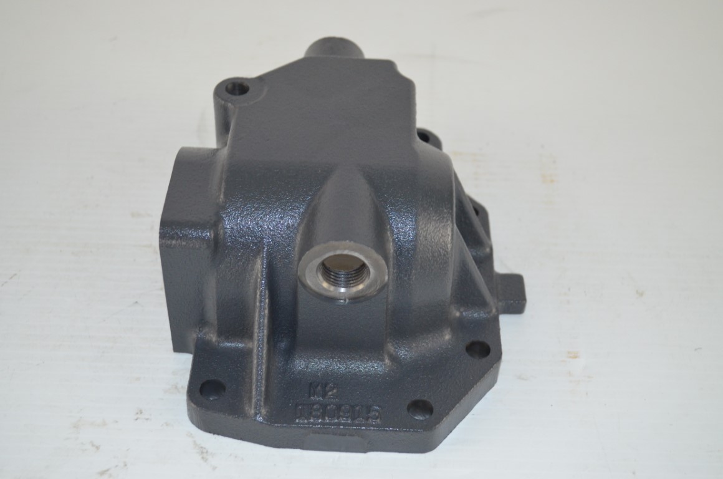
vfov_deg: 25.6
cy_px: 240
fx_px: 1052
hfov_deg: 37.9
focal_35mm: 52
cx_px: 362
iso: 1100
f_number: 5
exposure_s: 1/60
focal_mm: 35
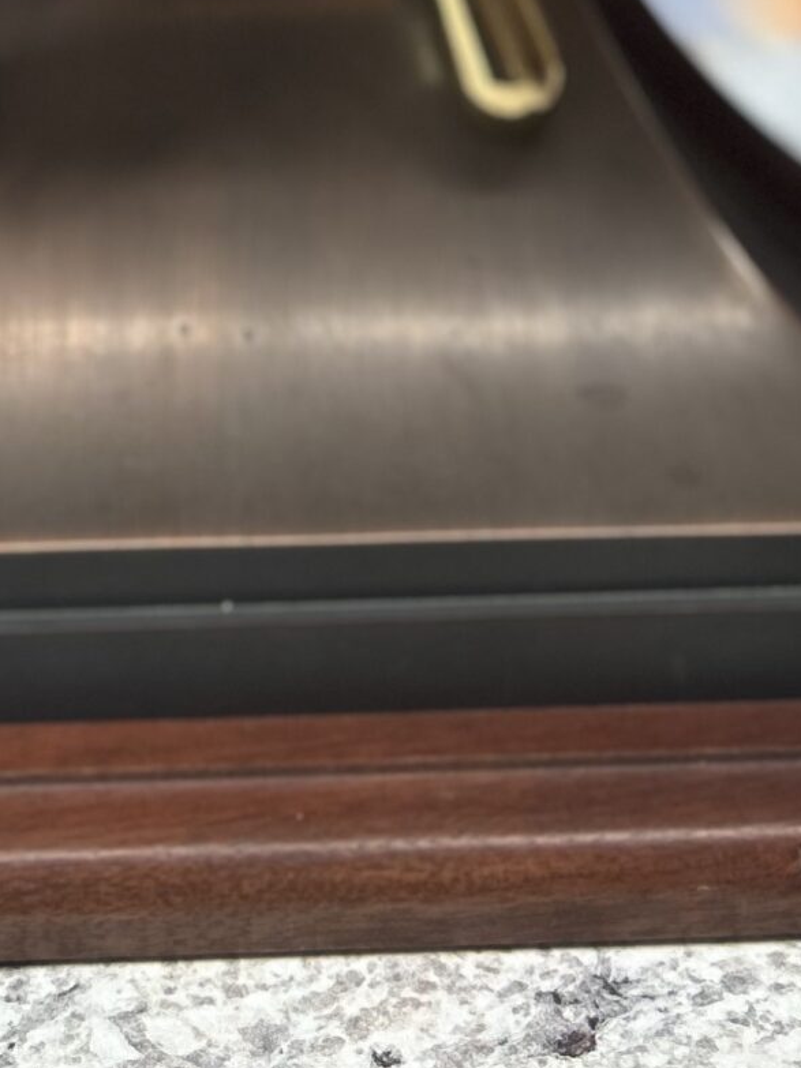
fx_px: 2623
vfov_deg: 19.8
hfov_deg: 17.3
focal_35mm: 85
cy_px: -561
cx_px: 217
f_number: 1.5
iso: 50
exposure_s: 1/62
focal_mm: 5.7
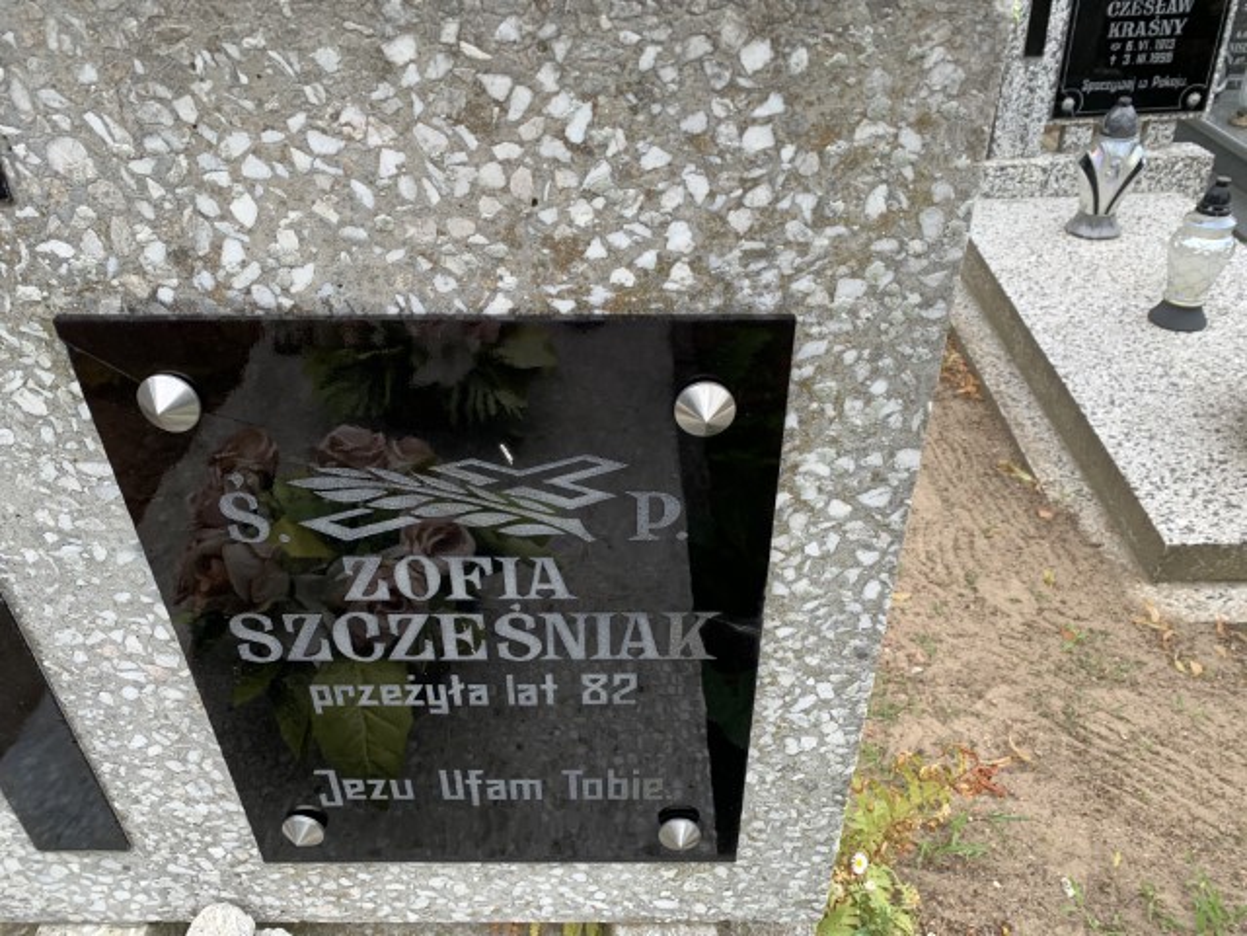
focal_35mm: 26
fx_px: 937
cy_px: 468
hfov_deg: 67.3
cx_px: 624
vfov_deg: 53.1
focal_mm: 4.25
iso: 25
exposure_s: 1/455
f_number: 1.8
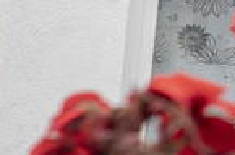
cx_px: -198
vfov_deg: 11.4
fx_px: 756
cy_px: 218
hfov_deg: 15.1
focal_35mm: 116
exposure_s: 1/320
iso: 1250
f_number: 9
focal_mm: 24
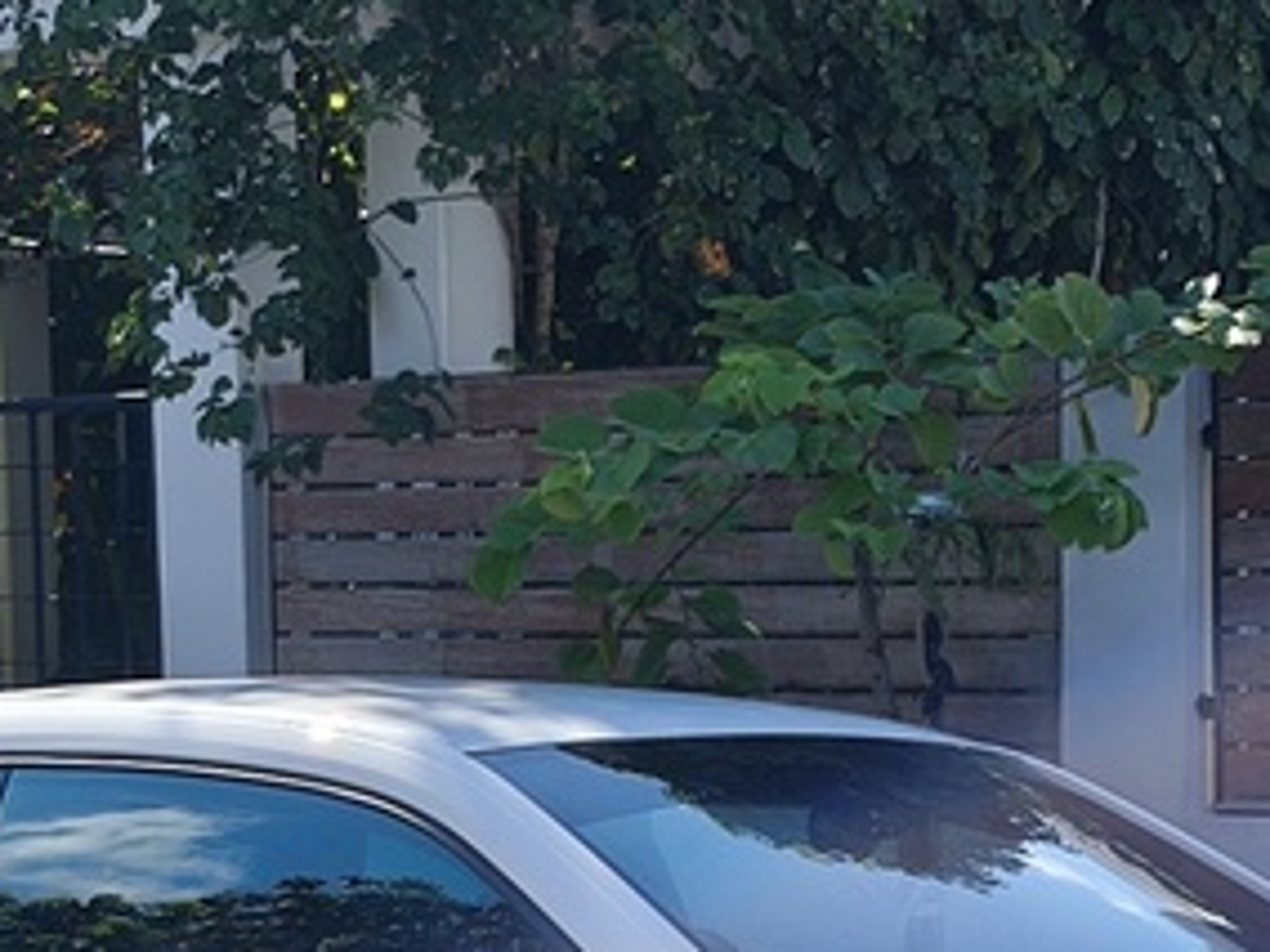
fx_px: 4439
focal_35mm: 121
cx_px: 868
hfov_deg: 16.2
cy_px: 1167
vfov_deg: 12.0
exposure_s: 1/1332
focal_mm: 6.57
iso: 50
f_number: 1.6
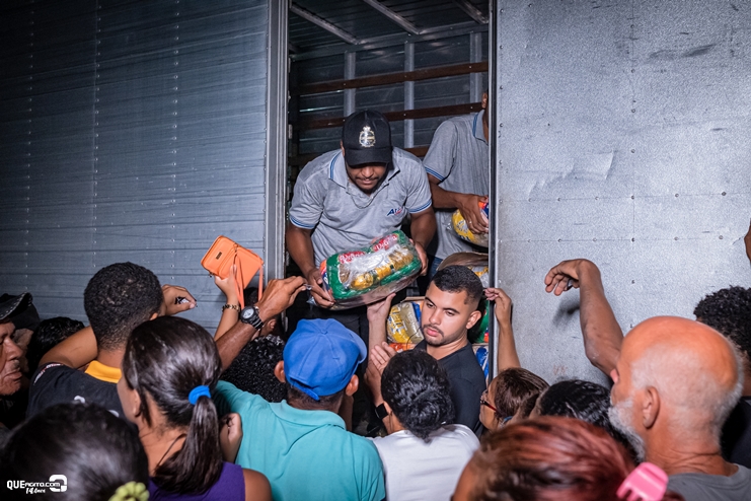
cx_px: 376
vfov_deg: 36.9
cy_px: 250
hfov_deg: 53.1
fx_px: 751
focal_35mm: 36
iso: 2500
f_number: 2.5
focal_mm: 24
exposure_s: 1/160
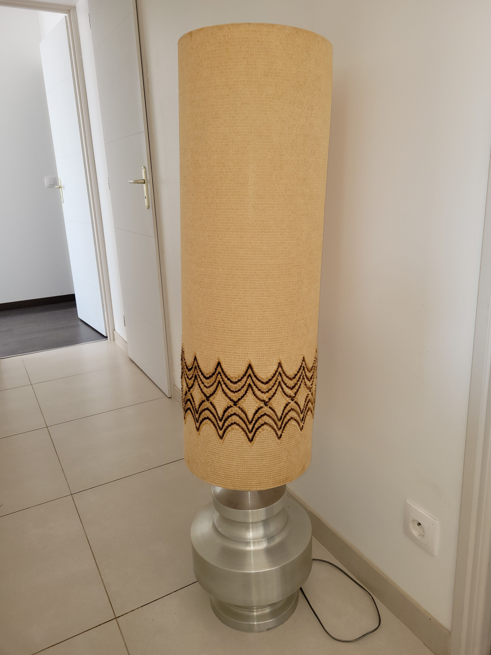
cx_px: 246
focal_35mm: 26
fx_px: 492
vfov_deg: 67.3
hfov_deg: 53.1
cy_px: 328
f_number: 1.8
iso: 40
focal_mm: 5.4
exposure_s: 1/106
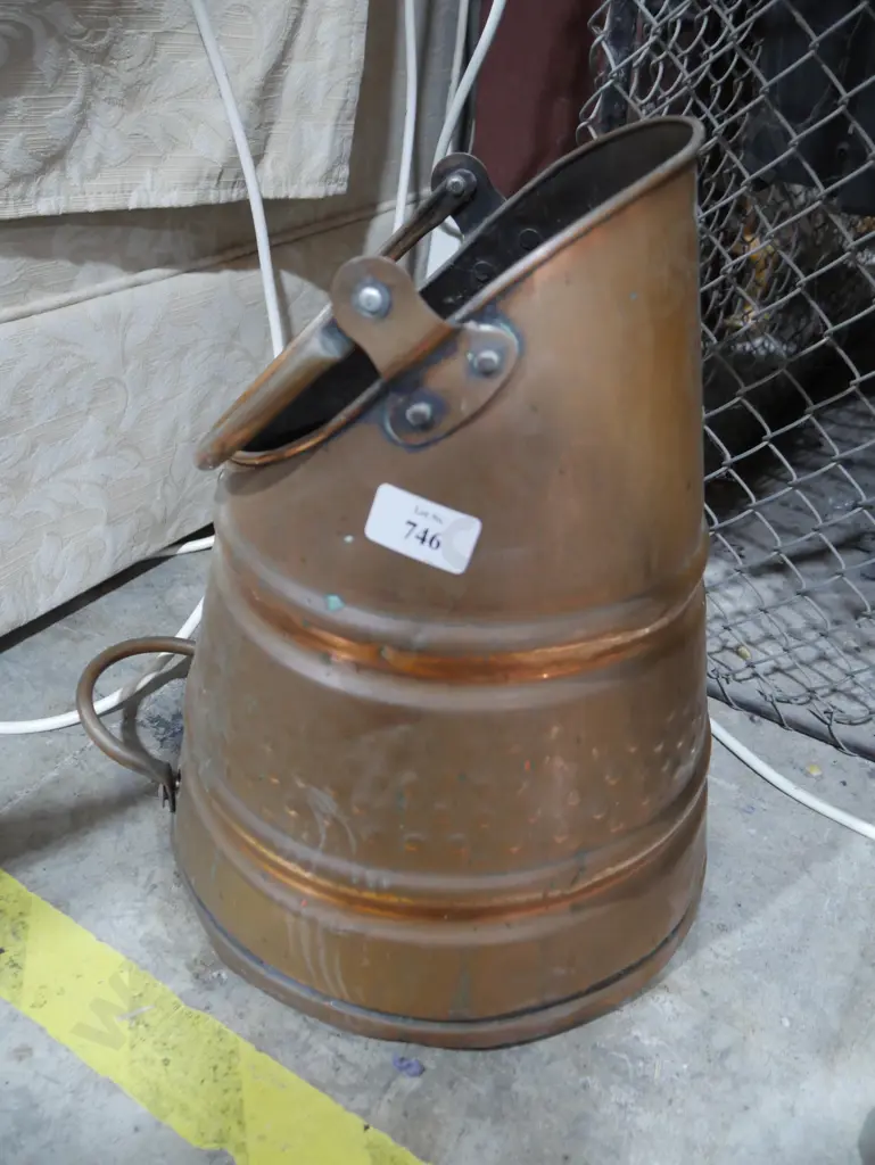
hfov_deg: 44.2
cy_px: 582
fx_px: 1078
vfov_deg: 56.8
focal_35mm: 32
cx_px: 438
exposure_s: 1/60
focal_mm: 16
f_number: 3.6
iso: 1250
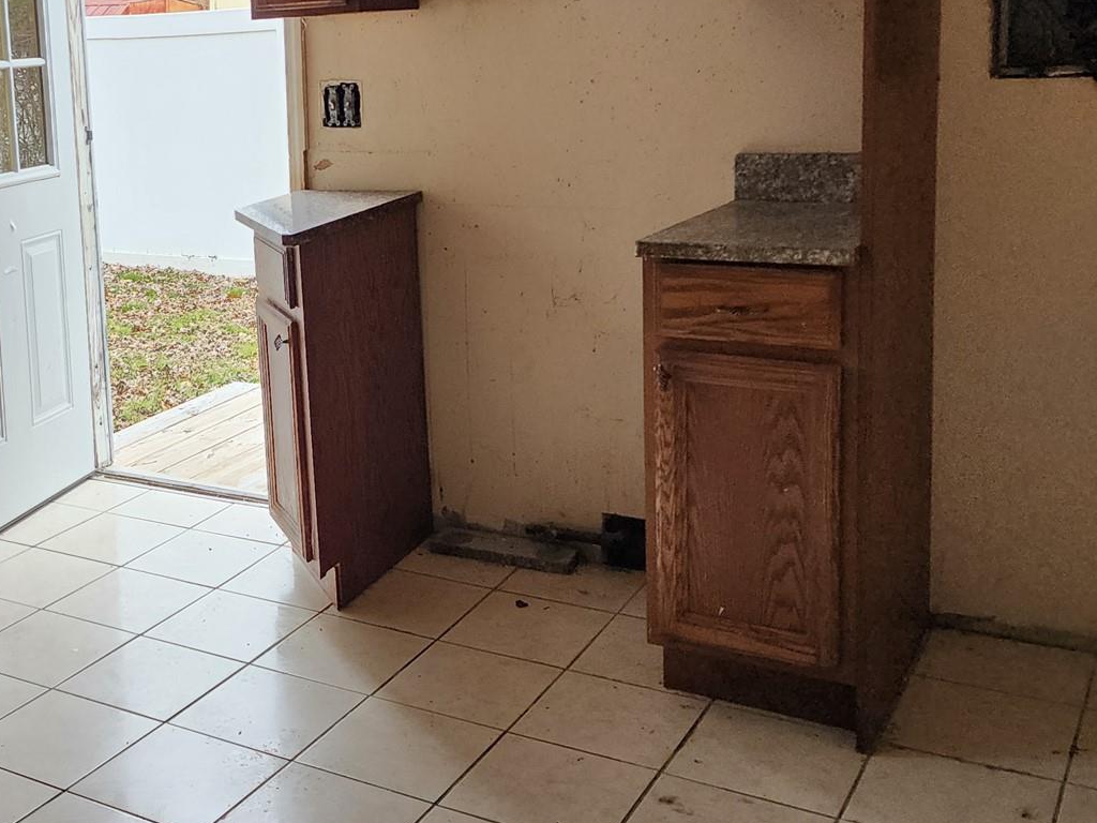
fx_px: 1458
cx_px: 250
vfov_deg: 31.2
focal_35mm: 46
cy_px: 264
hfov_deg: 39.9
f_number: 1.8
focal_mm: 6.4
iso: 200
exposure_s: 1/120
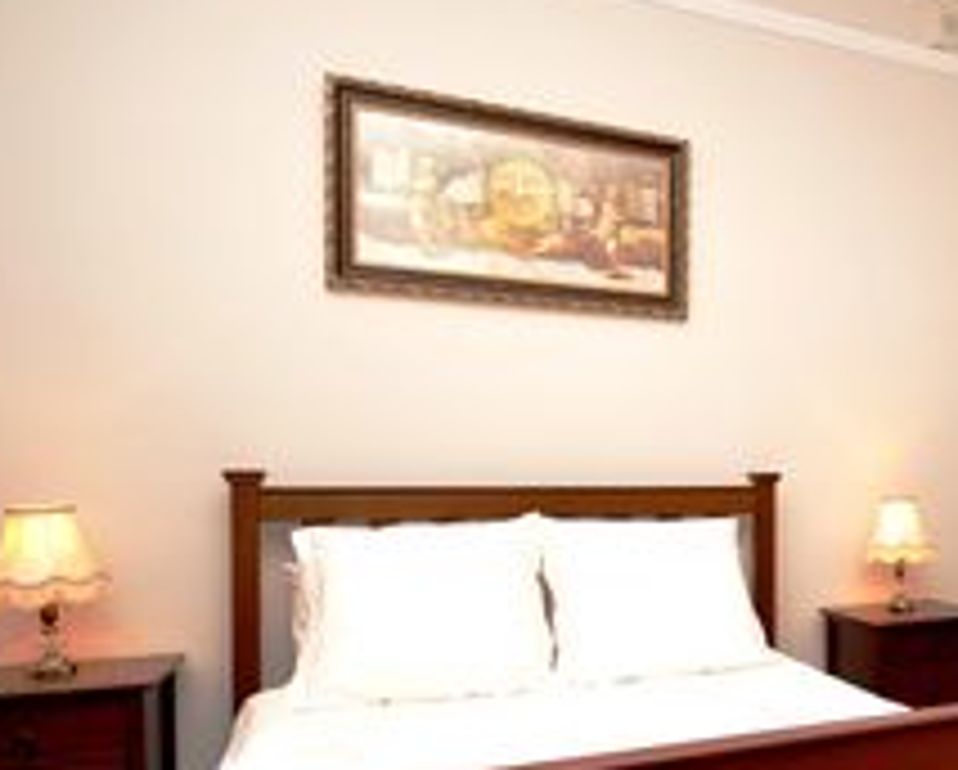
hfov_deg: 51.1
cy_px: 502
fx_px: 880
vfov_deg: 46.6
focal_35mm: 31
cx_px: 846
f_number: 4
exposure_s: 1/60
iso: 200
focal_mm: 10
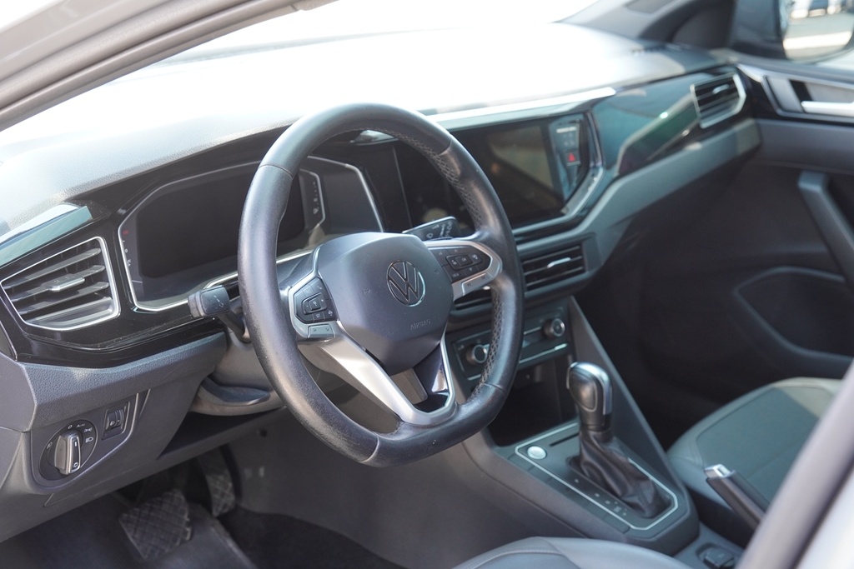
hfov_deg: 36.9
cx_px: 427
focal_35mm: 54
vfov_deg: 25.1
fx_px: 1281
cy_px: 284
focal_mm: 36
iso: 500
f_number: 4
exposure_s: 1/60
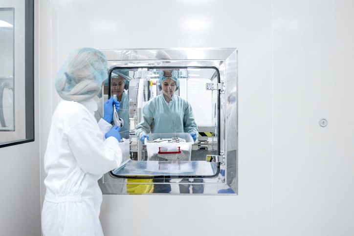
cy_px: 118
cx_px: 177
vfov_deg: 37.9
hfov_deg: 54.4
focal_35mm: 35
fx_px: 344
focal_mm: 35
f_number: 5
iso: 640
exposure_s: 1/25
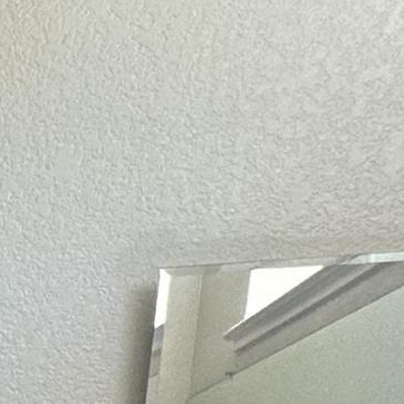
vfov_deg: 13.8
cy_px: 829
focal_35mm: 105
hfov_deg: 11.2
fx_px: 1386
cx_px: -770
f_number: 2.2
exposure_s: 1/120
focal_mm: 2.22
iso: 125
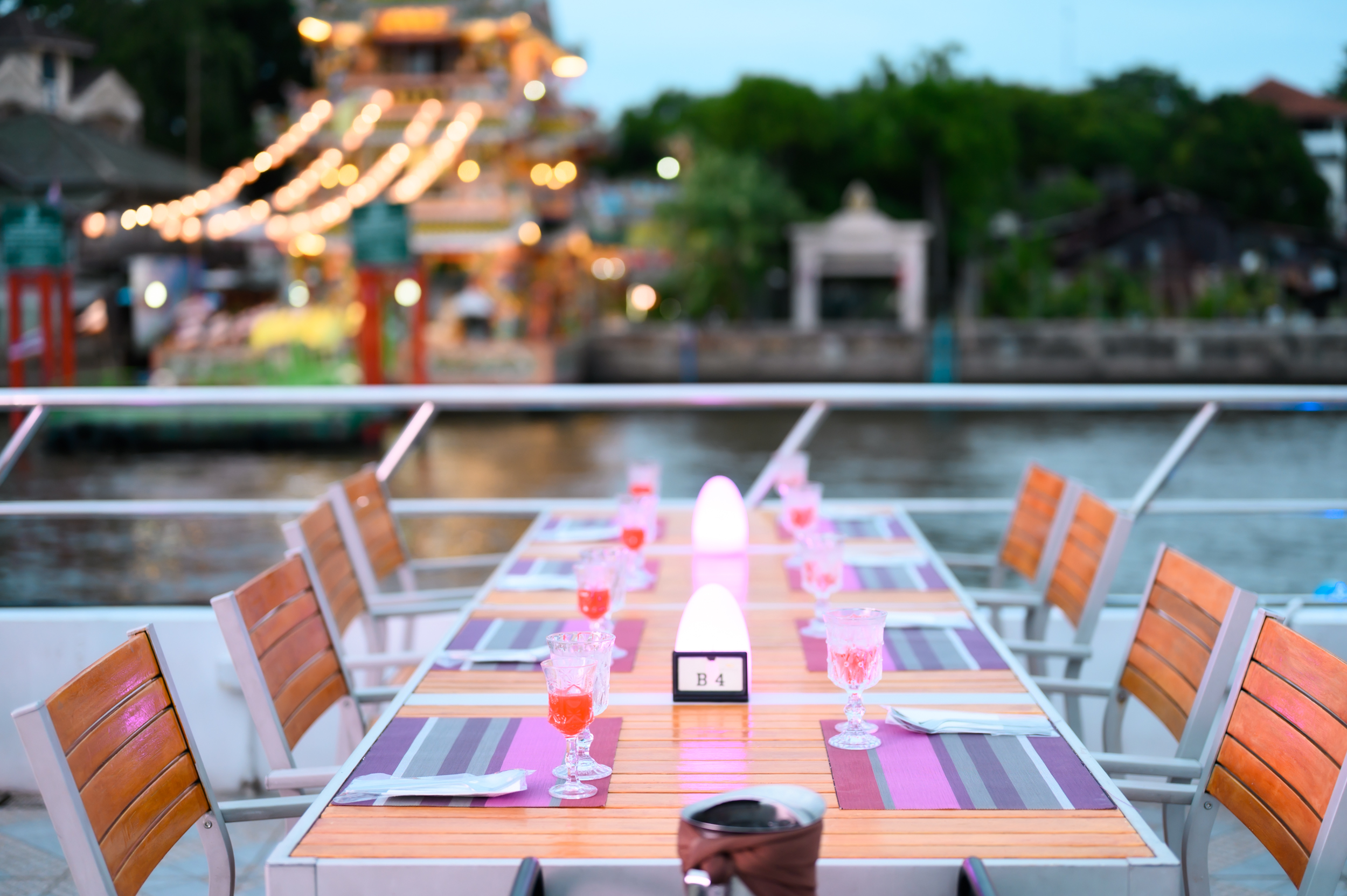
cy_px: 448
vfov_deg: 27.0
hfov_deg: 39.6
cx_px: 674
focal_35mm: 50
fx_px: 1869
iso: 250
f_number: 2
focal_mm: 50
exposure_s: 1/125
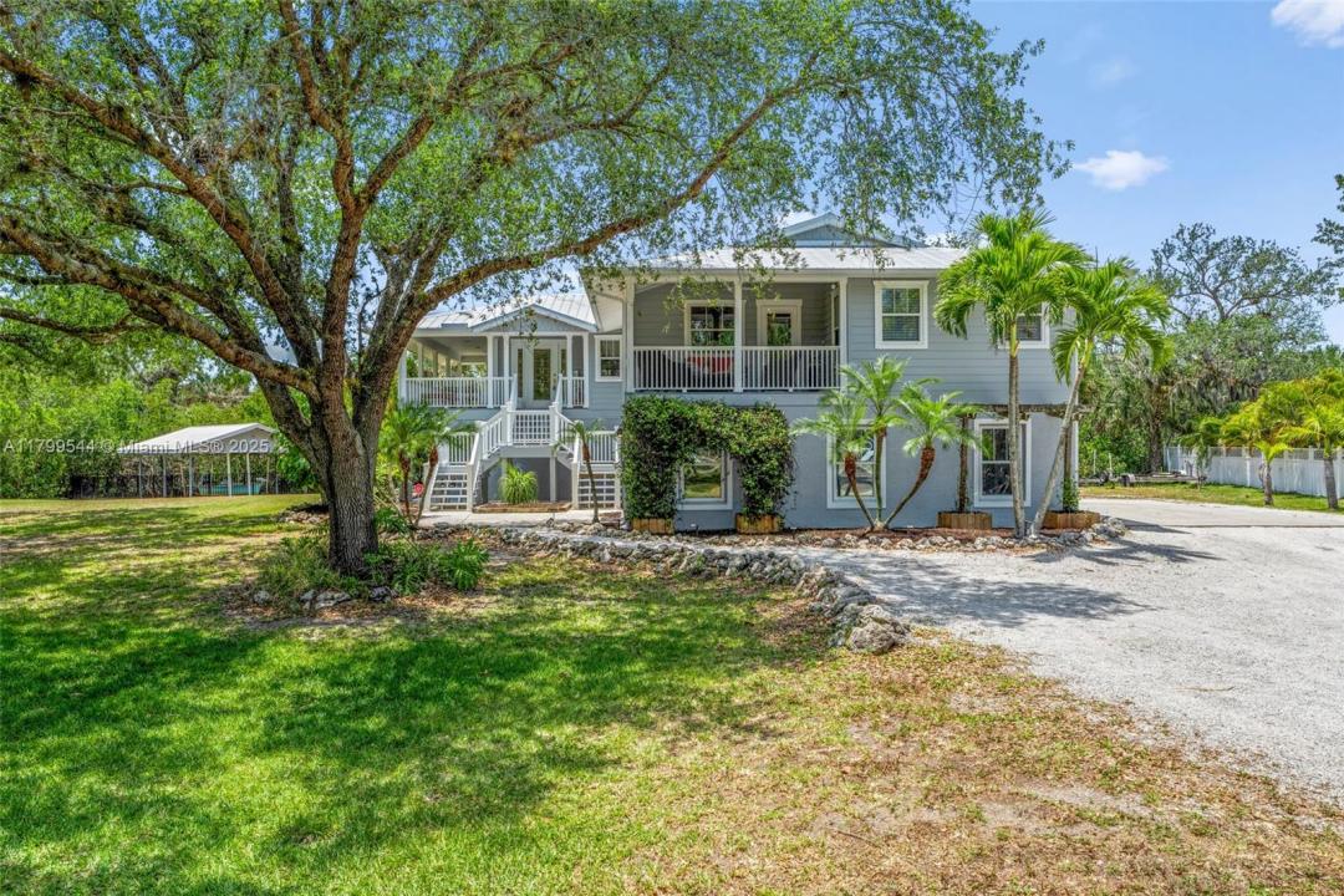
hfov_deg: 71.5
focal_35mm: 25
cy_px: 448
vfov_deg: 51.3
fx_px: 933
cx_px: 672
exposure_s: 1/80
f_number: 9
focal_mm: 25
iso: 200
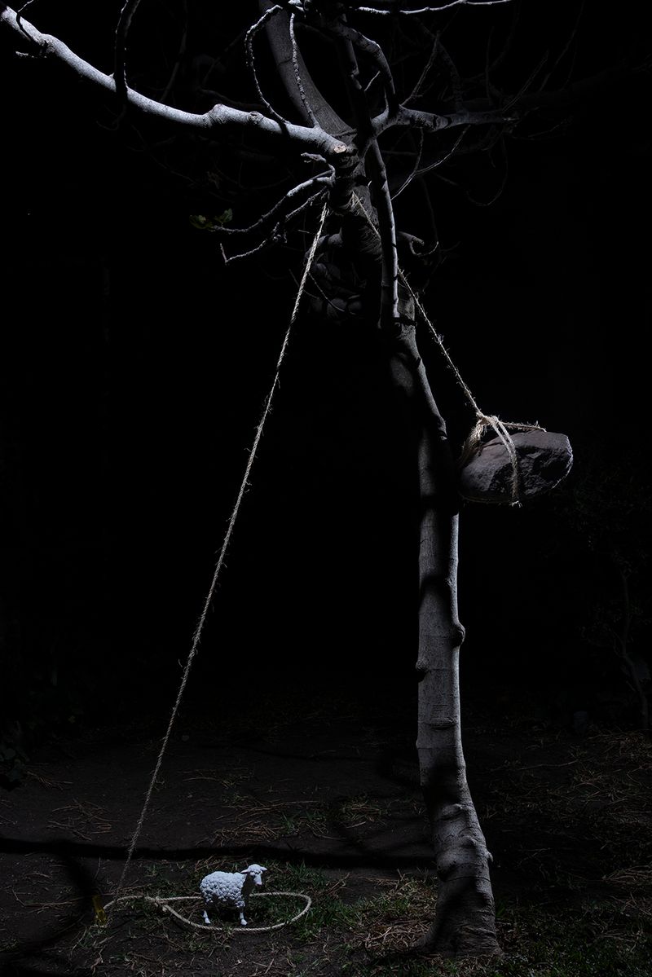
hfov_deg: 28.1
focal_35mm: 48
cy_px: 488
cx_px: 326
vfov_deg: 41.1
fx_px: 1303
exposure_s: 1/125
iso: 200
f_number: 16
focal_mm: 48
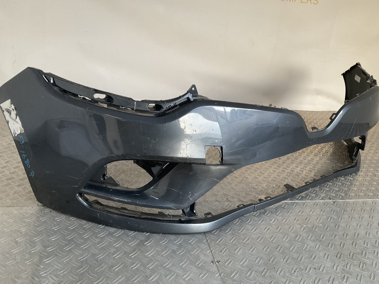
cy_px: 145
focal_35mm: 30
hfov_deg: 60.0
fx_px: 328
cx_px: 187
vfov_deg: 46.8
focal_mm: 3
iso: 80
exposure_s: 1/50
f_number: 1.8
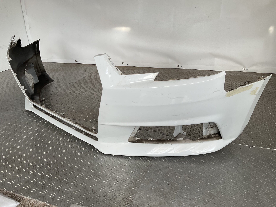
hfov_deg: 61.7
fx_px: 231
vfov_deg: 48.2
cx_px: 138
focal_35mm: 29
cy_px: 104
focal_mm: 3
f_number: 1.8
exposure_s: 1/222
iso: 16
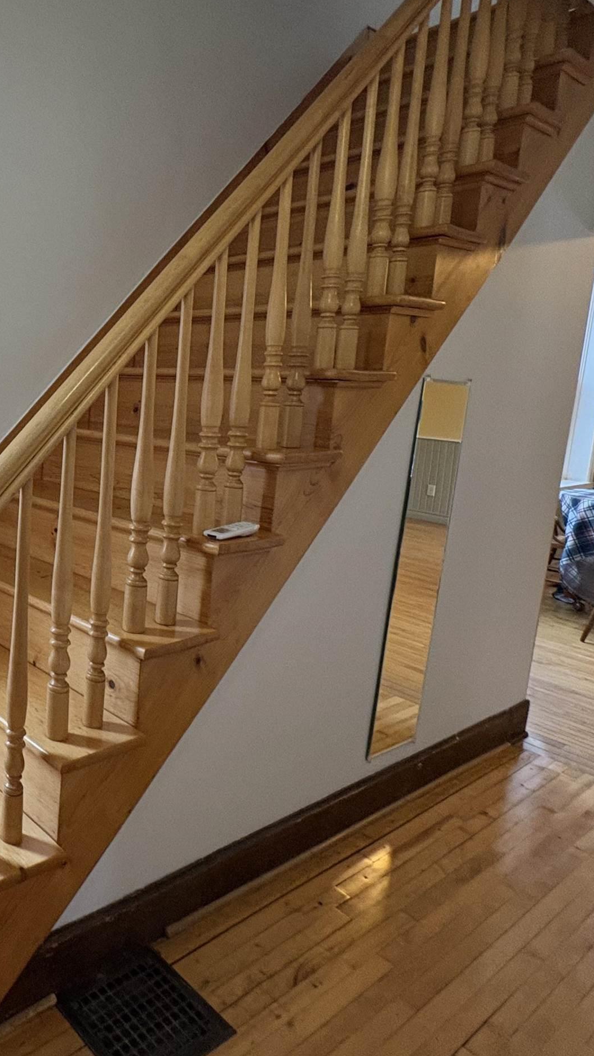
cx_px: -33
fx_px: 700
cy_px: 463
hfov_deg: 39.2
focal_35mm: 25
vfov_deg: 73.8
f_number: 2.2
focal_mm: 2.22
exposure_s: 1/60
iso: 320
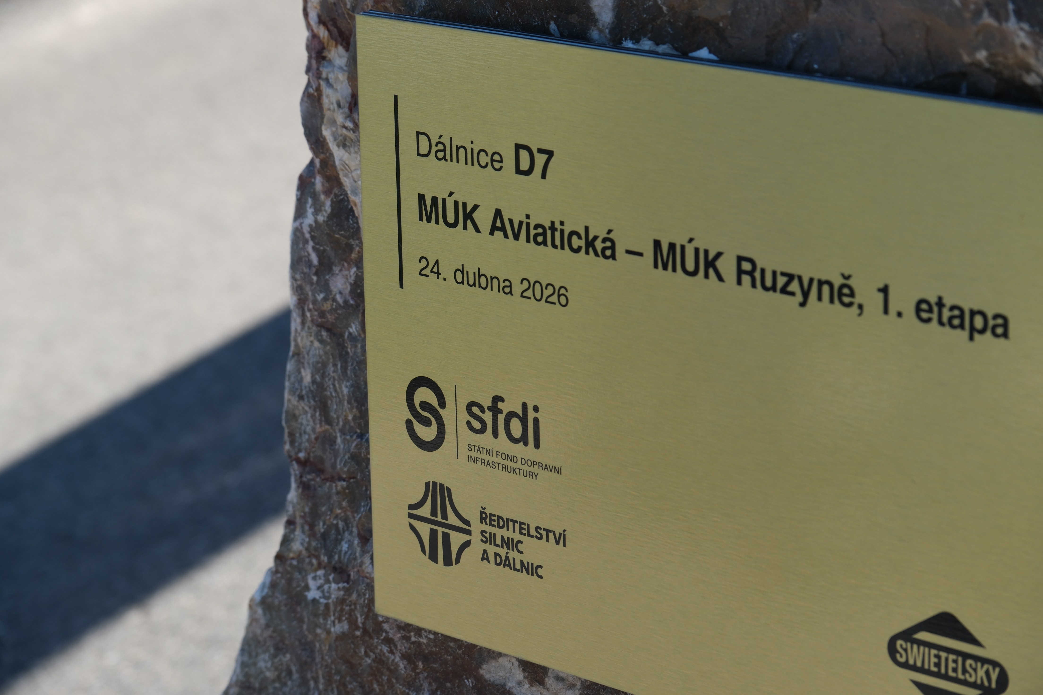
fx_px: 3042
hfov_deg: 19.5
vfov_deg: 13.0
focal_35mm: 105
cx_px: 522
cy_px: 348
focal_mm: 70
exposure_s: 1/640
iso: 160
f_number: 4.5
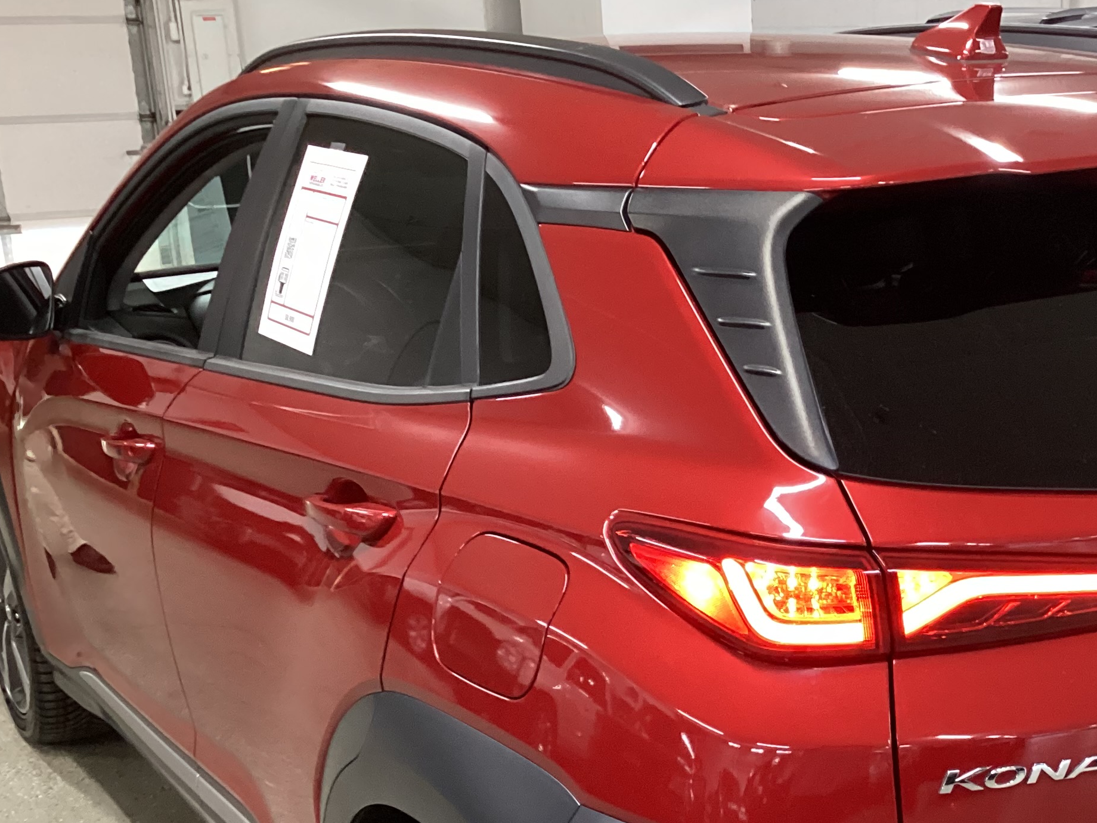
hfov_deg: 34.2
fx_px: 1743
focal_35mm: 55
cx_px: 833
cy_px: 685
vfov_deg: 26.0
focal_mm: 3.3
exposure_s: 1/30
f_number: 2.4
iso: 320
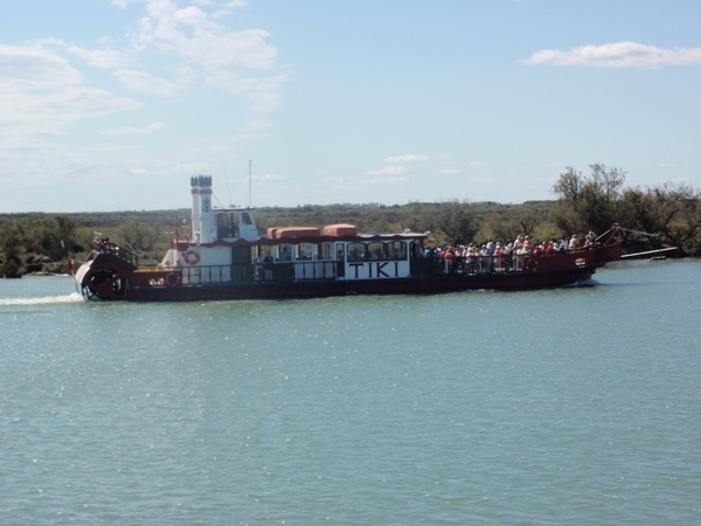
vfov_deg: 17.8
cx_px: 350
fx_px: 1681
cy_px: 263
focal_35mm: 83
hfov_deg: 23.6
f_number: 13
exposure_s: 1/125
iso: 100
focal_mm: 14.94
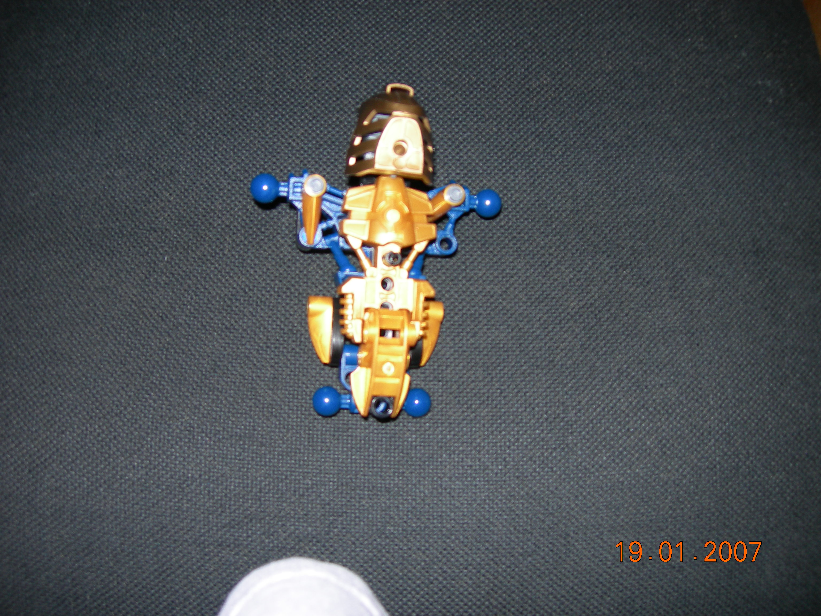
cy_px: 308
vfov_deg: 37.7
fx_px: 901
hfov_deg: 49.0
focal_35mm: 38
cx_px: 410
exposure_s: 1/60.1
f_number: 2.8
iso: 50
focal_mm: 7.8
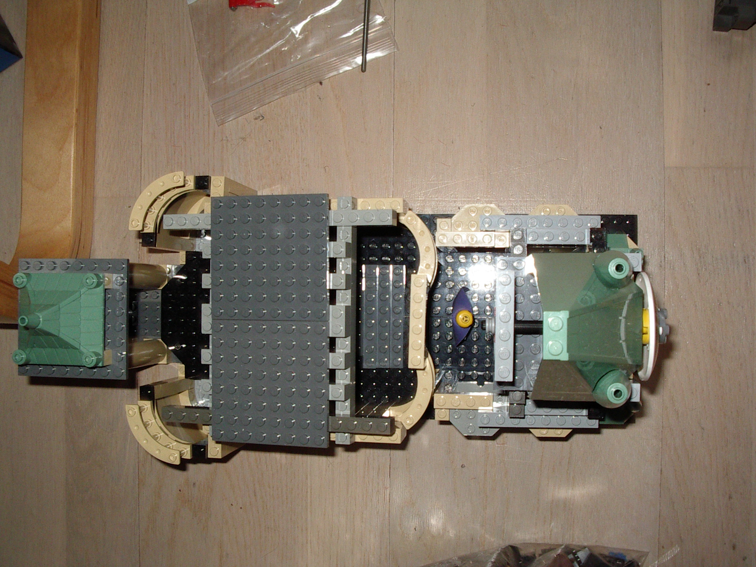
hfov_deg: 49.0
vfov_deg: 37.7
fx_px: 830
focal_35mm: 38
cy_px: 284
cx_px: 378
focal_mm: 5.8
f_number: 4.8
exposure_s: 1/60
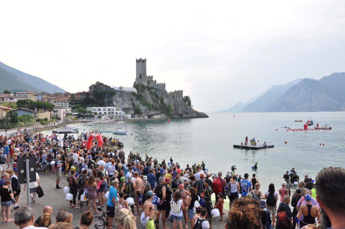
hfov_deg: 67.4
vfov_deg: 47.8
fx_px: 258
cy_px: 114
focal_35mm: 27
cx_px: 172
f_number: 7.1
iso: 400
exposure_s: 1/200
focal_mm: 18
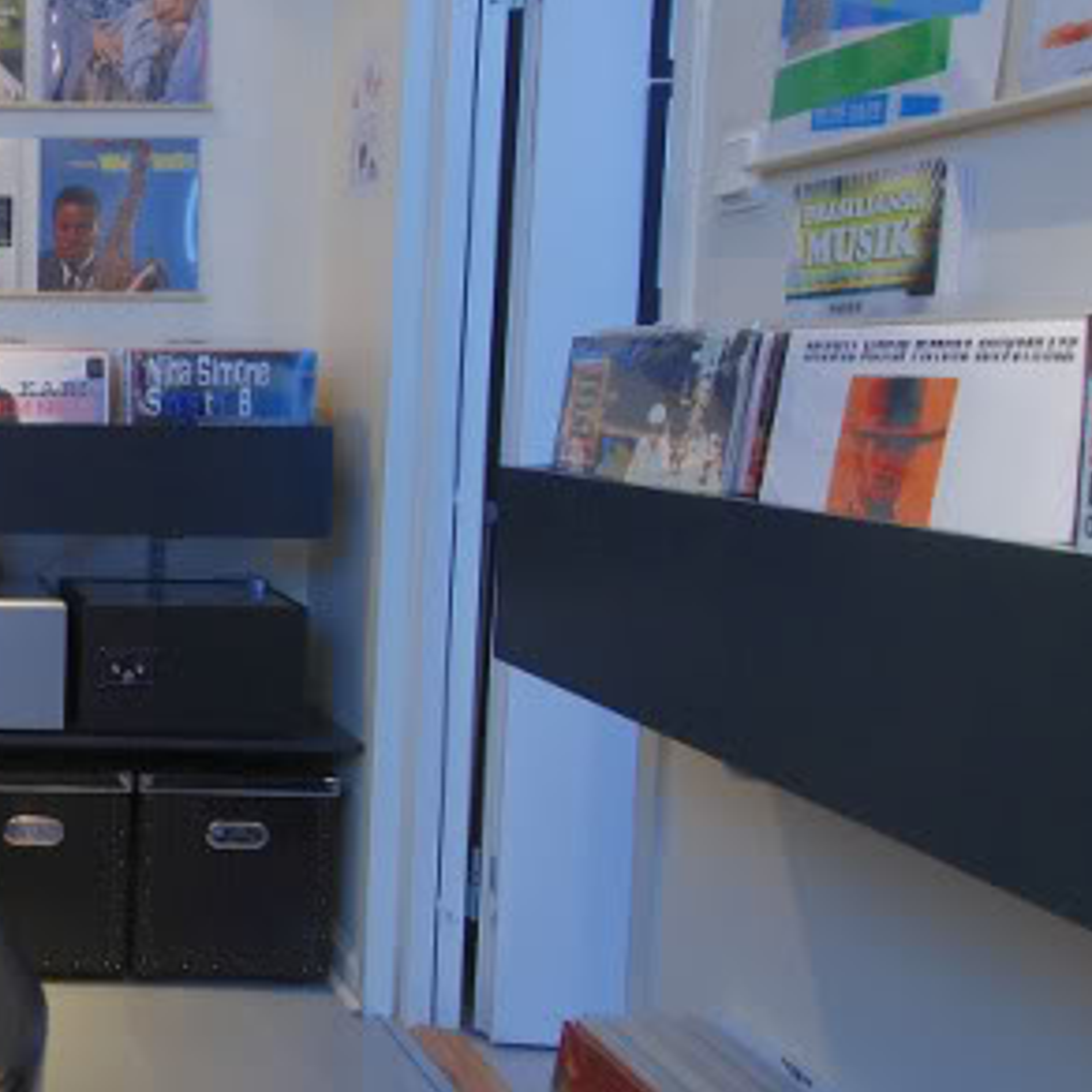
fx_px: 1499
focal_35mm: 42
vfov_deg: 40.0
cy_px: 540
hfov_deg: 33.5
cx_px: -176
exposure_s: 1.5
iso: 200
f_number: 8
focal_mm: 12
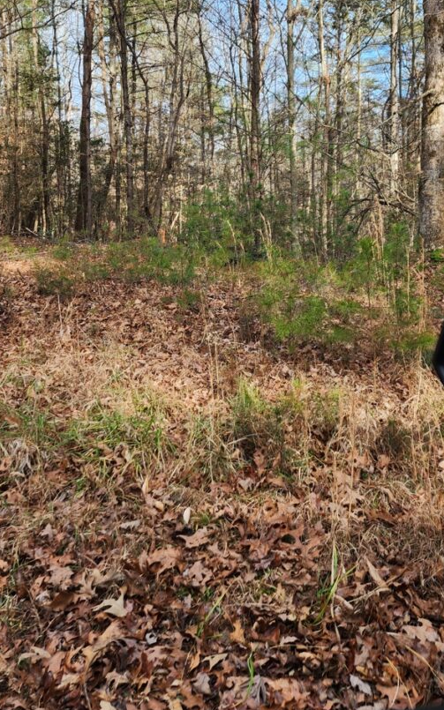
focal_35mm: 31
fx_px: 600
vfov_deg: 60.4
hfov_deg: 40.6
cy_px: 262
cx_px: 219
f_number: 1.8
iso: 16
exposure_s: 1/180
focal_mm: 6.4
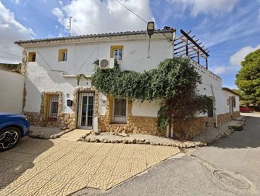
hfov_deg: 102.0
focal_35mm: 14
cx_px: 130
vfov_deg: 85.8
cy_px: 98
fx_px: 105
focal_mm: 2.16
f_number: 2.2
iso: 50
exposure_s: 1/799
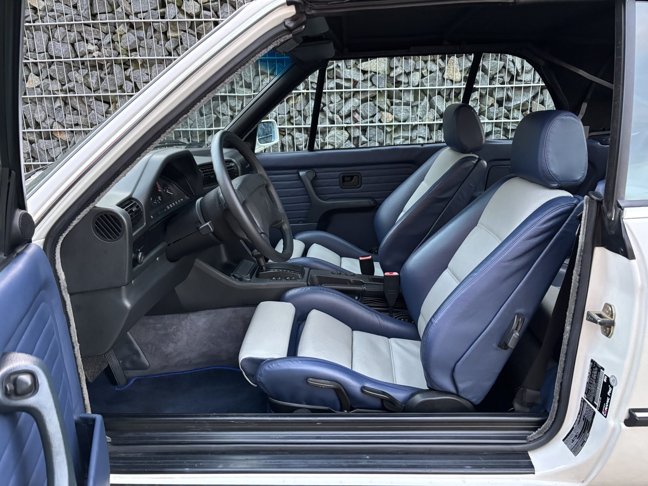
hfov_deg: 67.3
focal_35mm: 26
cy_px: 243
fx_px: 487
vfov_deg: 53.1
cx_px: 324
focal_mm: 5.96
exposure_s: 1/56
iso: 500
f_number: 1.6
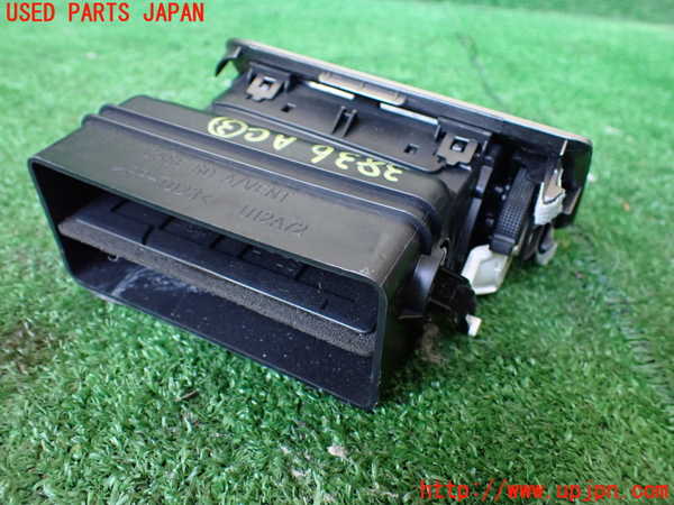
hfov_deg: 60.0
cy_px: 252
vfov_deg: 46.8
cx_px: 337
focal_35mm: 30
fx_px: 584
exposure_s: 1/125
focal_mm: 5.4
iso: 800
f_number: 2.3
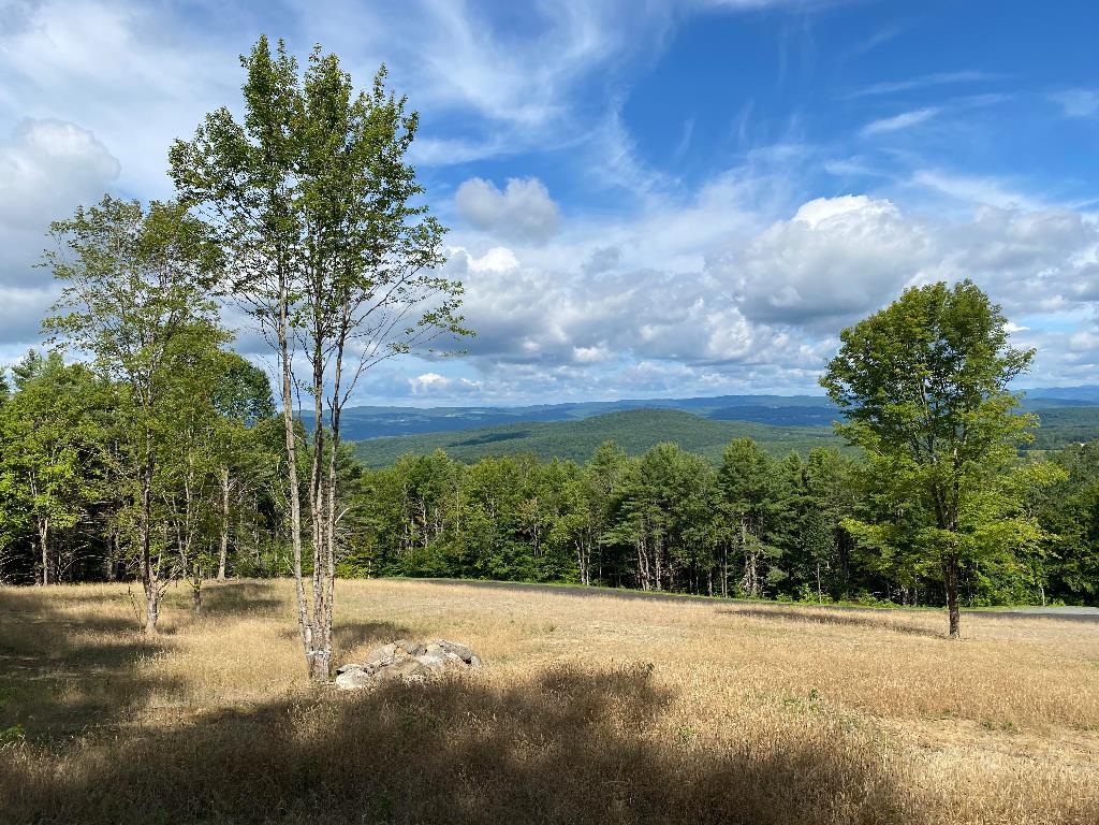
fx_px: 825
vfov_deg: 53.1
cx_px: 550
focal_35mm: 26
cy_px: 412
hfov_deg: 67.3
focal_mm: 4.25
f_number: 1.8
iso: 32
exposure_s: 1/3497
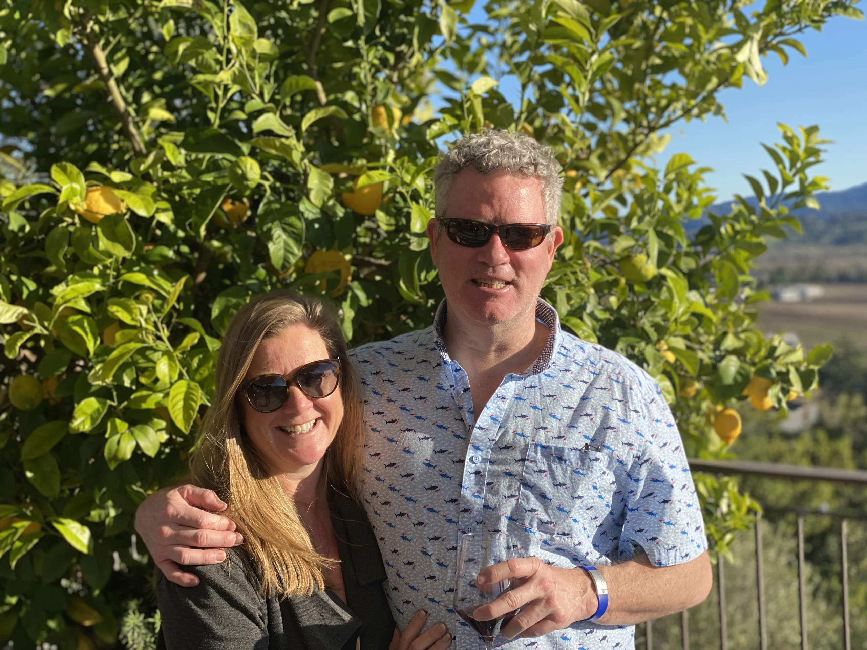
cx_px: 434
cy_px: 325
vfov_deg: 28.0
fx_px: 1302
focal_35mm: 52
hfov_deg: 36.8
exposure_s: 1/773
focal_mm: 6
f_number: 2
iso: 20
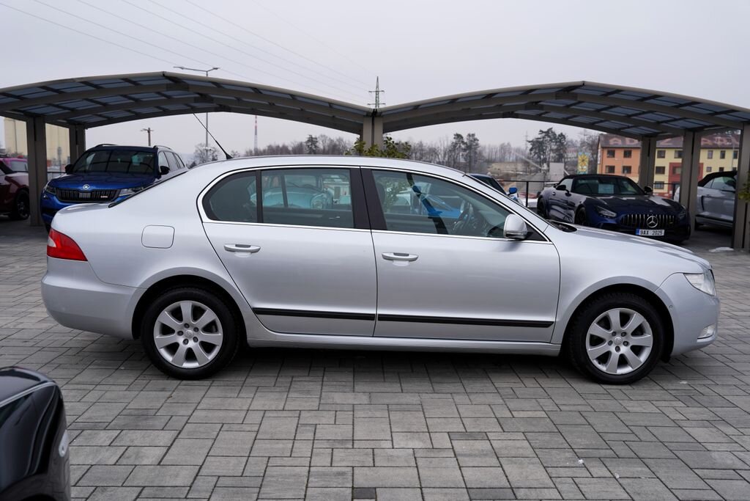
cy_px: 250
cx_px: 375
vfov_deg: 42.3
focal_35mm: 31
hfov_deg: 60.3
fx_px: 646
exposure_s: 1/80
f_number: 4
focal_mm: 31
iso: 100
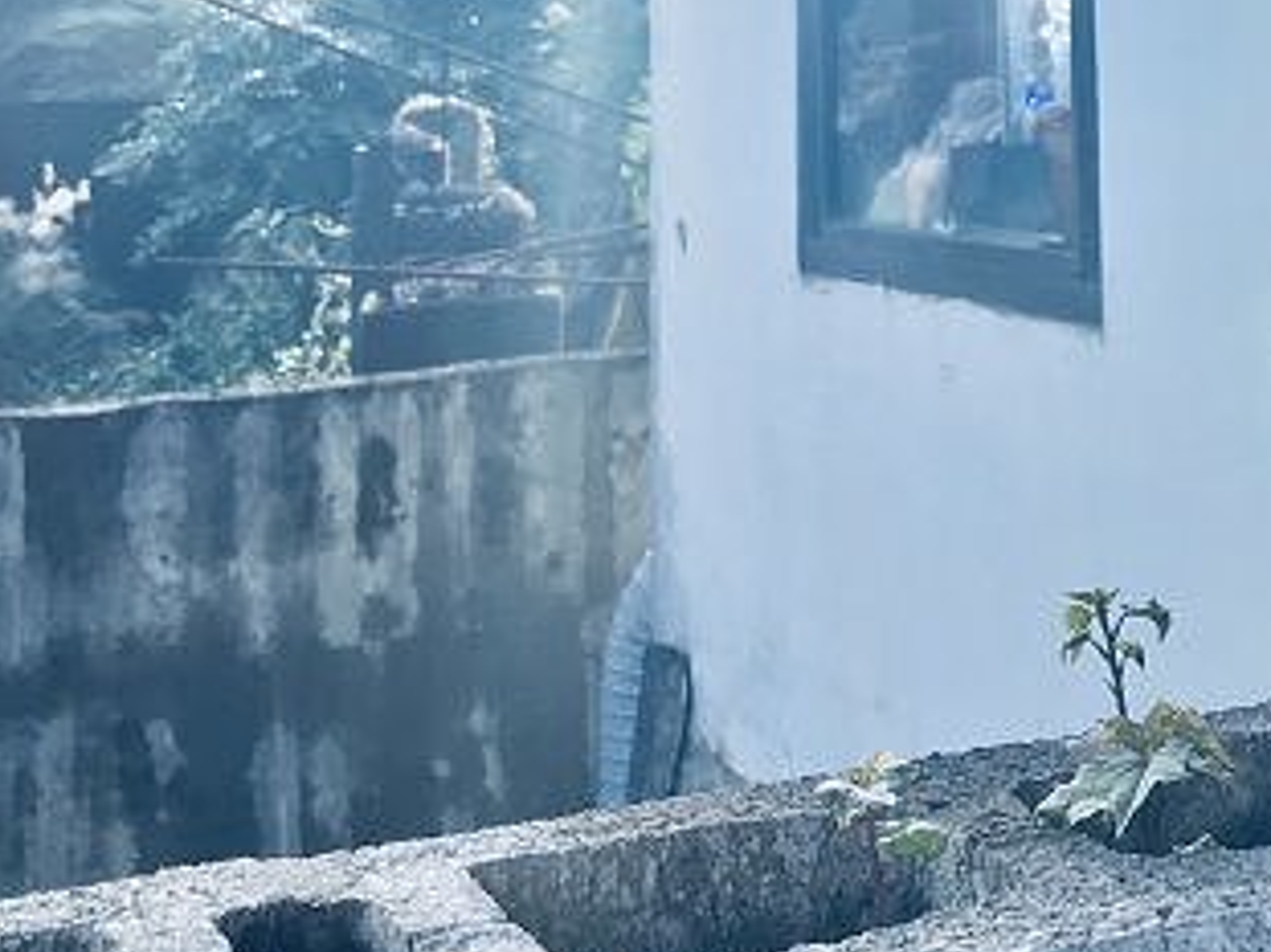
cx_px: 1005
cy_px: -245
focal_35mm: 72
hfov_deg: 26.6
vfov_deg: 19.1
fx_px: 2643
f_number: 1.8
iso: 20
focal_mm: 3.99
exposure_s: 1/337
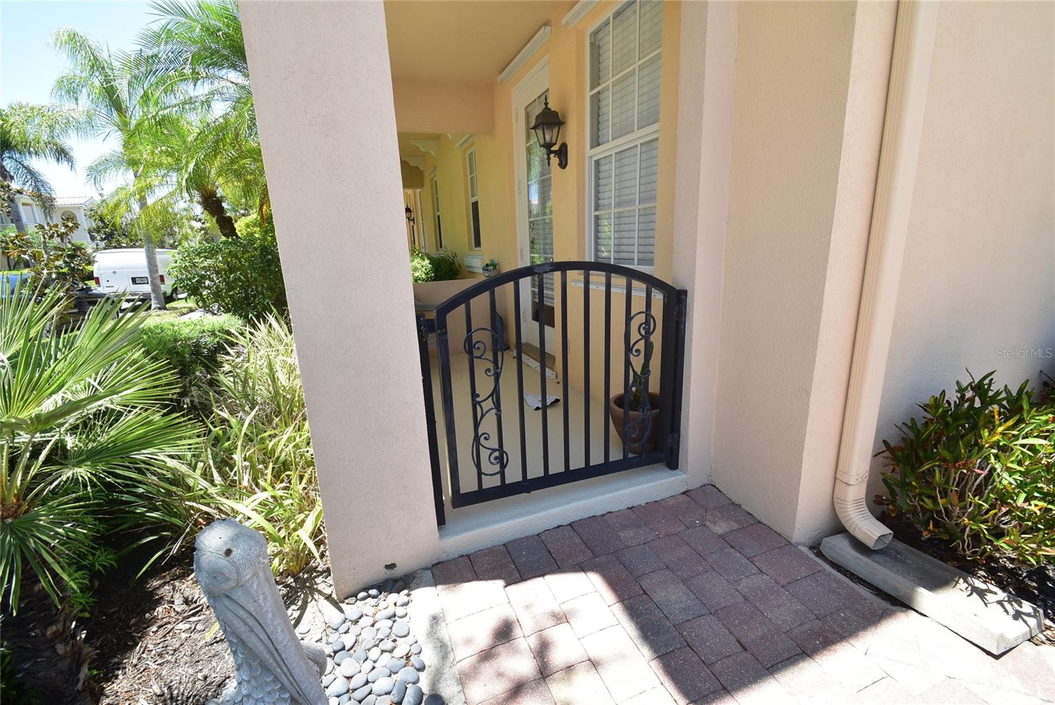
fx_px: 440
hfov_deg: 100.4
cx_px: 528
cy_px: 352
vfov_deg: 77.4
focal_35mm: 15
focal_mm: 10
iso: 400
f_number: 10
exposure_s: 1/200
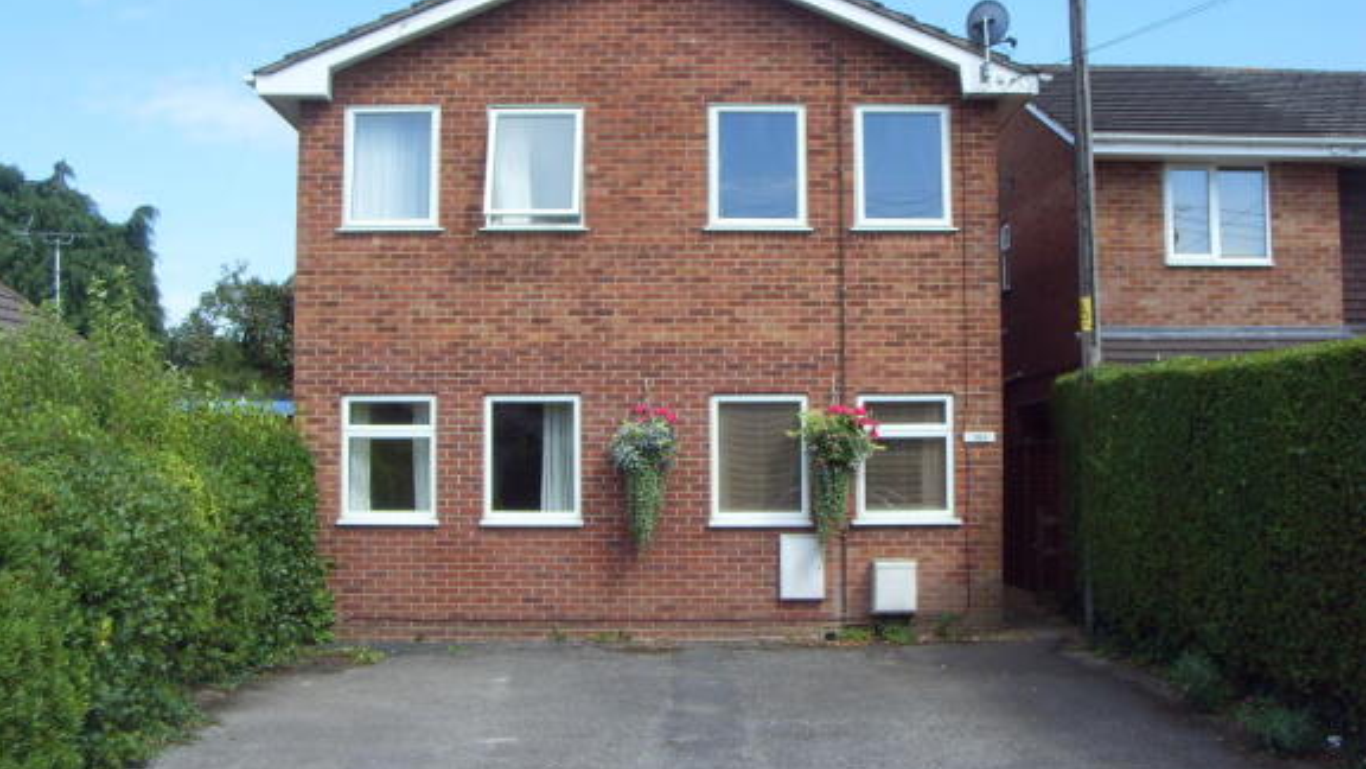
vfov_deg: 27.7
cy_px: 386
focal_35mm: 43
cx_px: 684
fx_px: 1557
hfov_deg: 47.4
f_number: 6.2
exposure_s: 1/180
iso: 80
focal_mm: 6.6
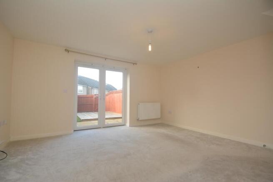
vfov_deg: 77.4
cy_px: 91
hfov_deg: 100.4
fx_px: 114
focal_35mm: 15
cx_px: 136
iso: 200
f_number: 4.5
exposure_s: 1/80
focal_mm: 10
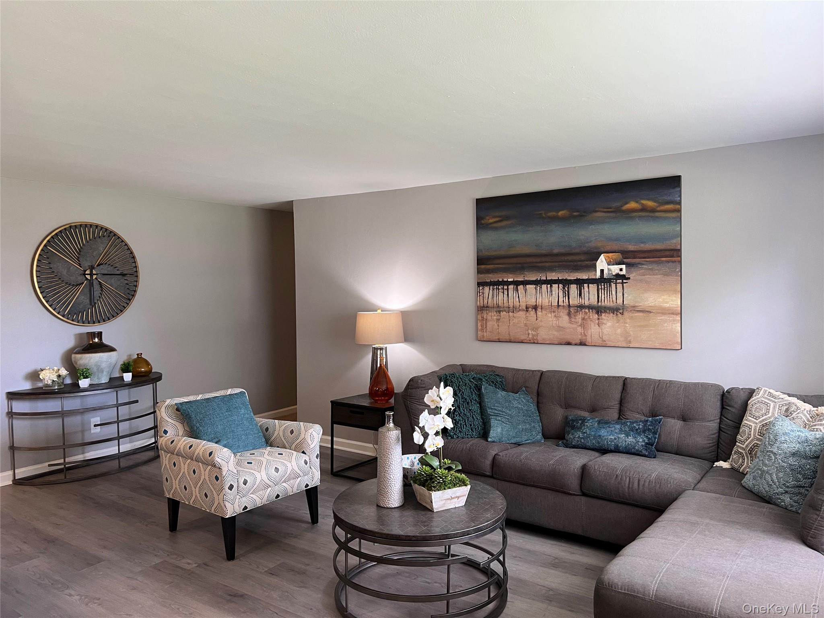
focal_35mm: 26
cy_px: 309
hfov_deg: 67.3
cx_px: 412
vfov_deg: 53.1
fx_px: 619
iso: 100
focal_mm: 5.7
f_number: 1.5
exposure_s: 1/60
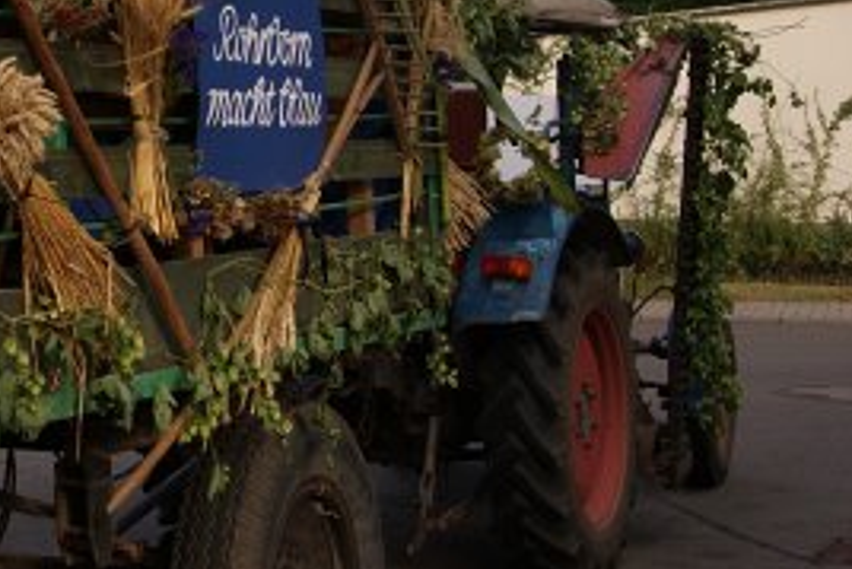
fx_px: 2036
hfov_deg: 21.9
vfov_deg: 15.4
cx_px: -162
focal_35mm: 86
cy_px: -99
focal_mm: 24
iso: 100
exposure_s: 1/80
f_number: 8
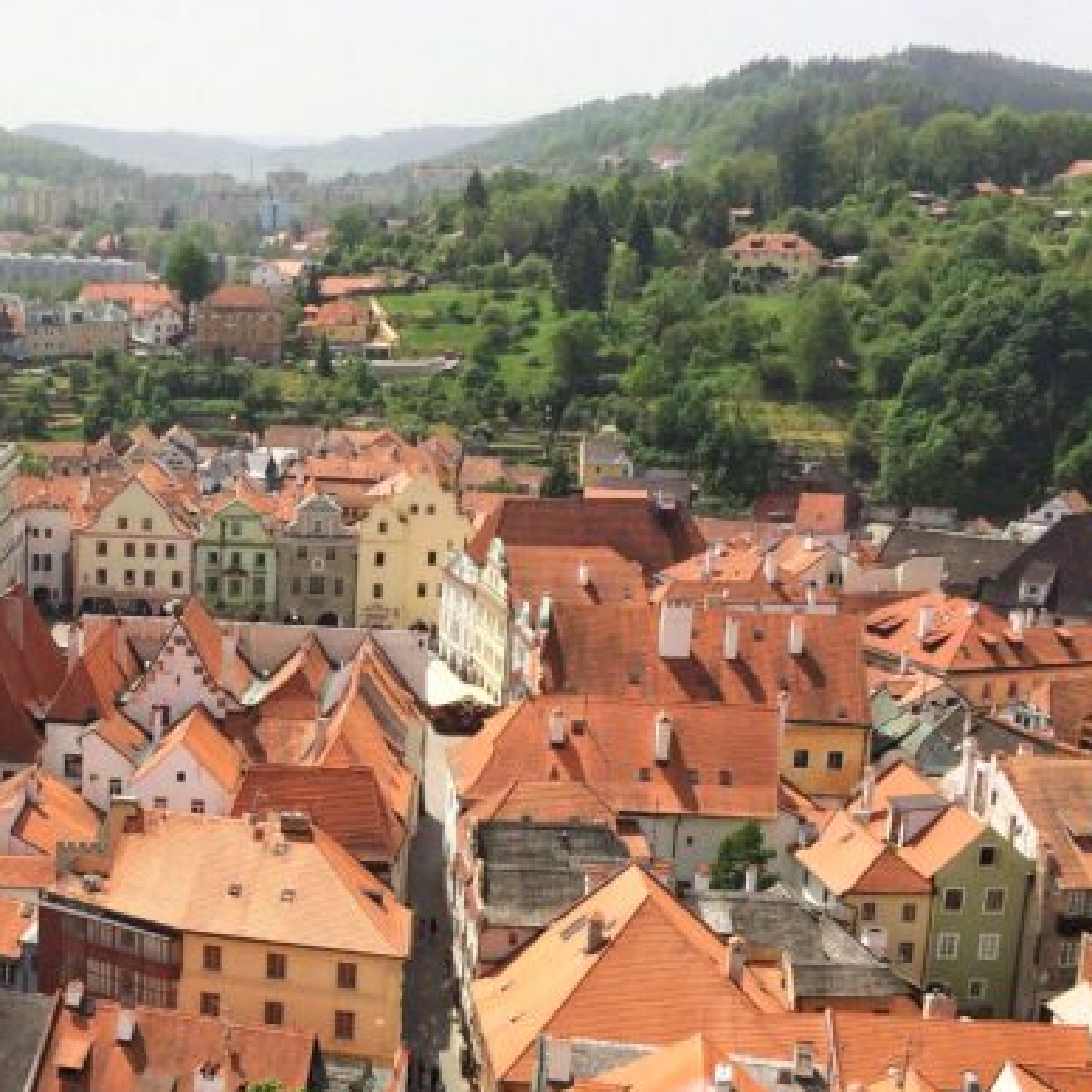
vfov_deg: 29.9
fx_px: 2034
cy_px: 697
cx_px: 125
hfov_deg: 28.9
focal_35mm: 57
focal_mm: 4.12
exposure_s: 1/2933
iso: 50
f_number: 2.2
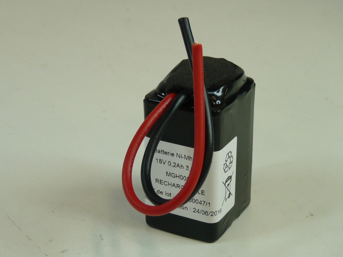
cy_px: 128
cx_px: 172
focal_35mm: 87
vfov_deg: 17.0
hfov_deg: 22.5
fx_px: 862
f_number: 3.2
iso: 100
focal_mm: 8.7
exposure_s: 1/40
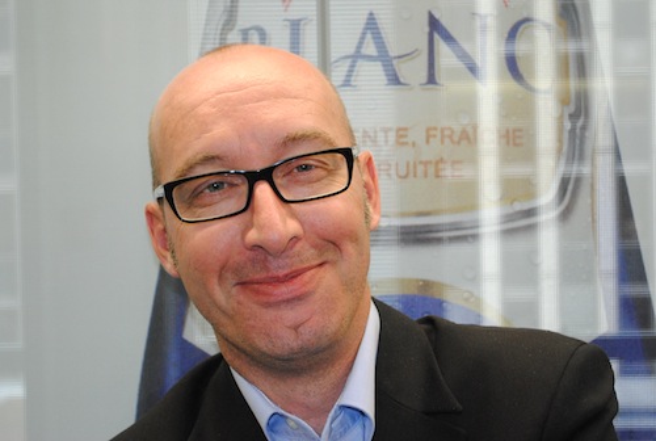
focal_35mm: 68
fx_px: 1233
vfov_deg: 20.3
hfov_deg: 29.8
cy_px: 220
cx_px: 328
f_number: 5.3
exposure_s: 1/60
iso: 1100
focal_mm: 45
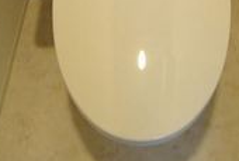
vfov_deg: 20.6
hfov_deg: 38.8
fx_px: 338
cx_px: 136
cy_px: -110
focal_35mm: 51
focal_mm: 9
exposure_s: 1/40
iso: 800
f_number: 4.5
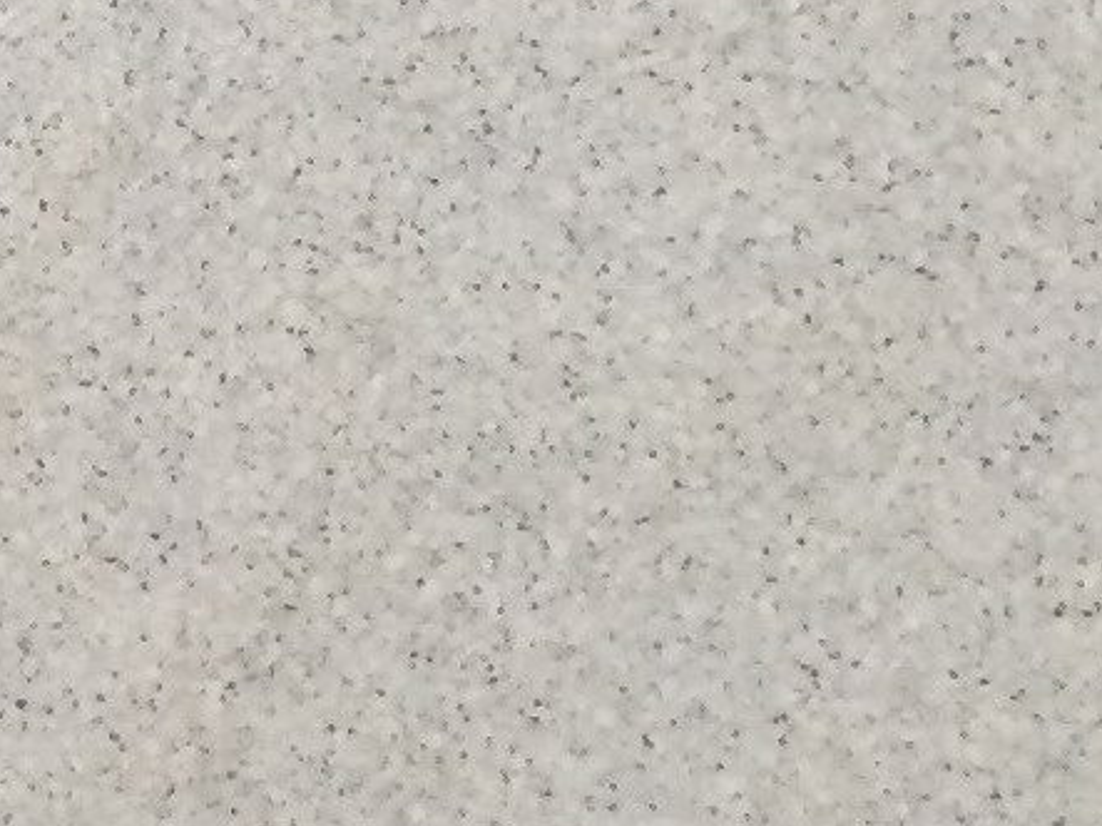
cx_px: -2311
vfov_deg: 6.4
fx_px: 7034
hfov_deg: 7.7
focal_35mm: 221
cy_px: -1080
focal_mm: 4.12
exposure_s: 1/30
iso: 50
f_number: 2.2
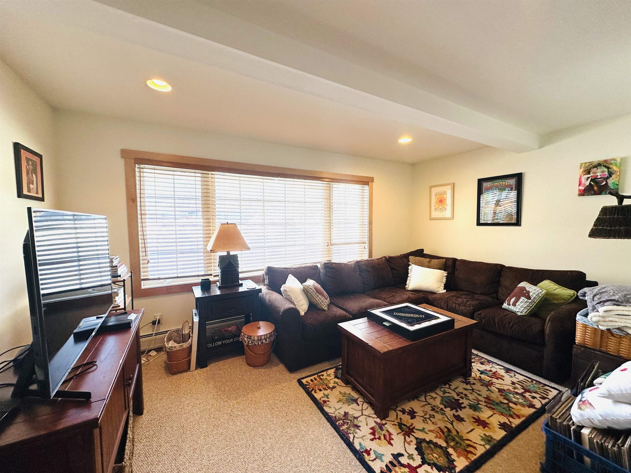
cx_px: 316
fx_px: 255
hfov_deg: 102.1
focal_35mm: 14
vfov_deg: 85.7
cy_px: 236
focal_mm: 2.22
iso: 64
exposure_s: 1/120
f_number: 2.2
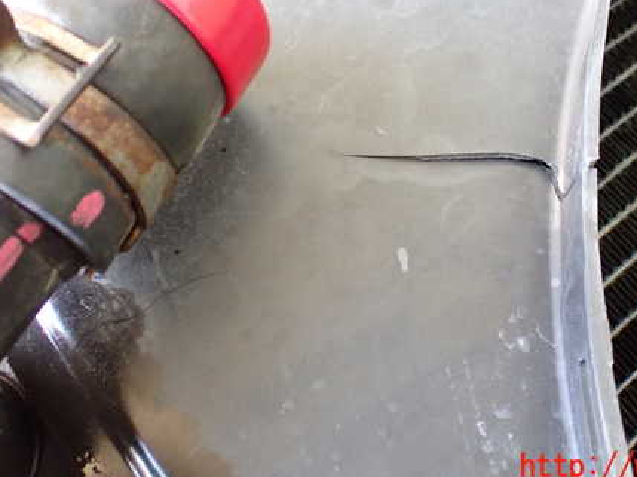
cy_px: 152
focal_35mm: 42
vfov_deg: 33.9
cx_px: 410
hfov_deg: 44.3
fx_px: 772
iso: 800
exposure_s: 1/40
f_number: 2.3
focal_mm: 5.4
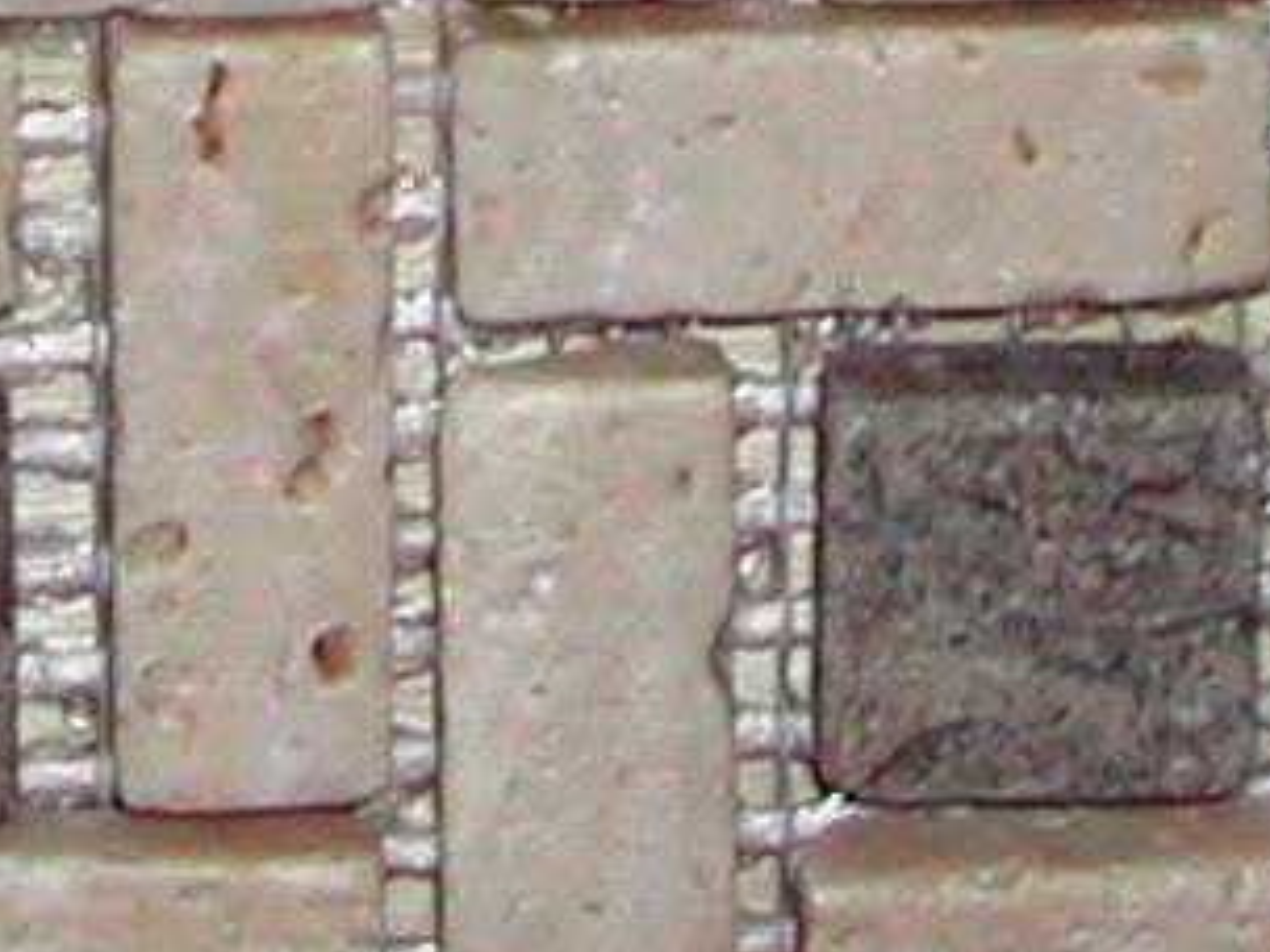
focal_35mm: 451
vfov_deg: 3.2
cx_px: -138
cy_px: -1816
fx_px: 16546
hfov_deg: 4.4
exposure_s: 1/60.1
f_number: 3.7
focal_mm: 14.2
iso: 100
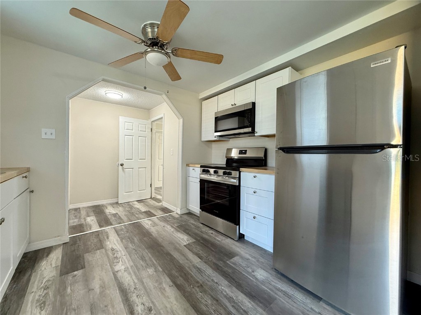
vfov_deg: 85.7
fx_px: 170
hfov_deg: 102.1
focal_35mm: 14
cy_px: 158
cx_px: 210
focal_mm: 2.22
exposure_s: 1/60
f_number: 2.2
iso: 250
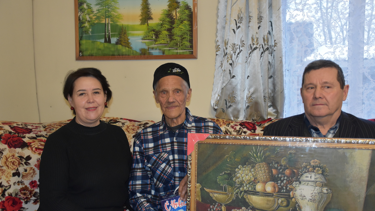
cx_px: 189
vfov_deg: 24.9
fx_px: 477
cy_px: 122
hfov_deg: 42.9
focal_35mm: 48
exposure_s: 1/60
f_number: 4
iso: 1100
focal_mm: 30
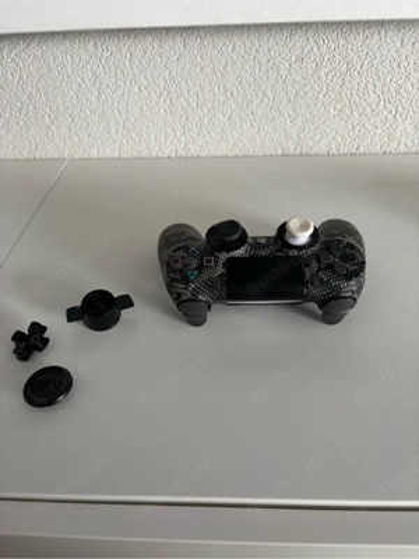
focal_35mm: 26
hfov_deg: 53.1
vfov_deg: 67.3
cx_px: 210
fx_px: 420
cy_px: 280
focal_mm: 5.96
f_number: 1.6
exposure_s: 1/60
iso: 200
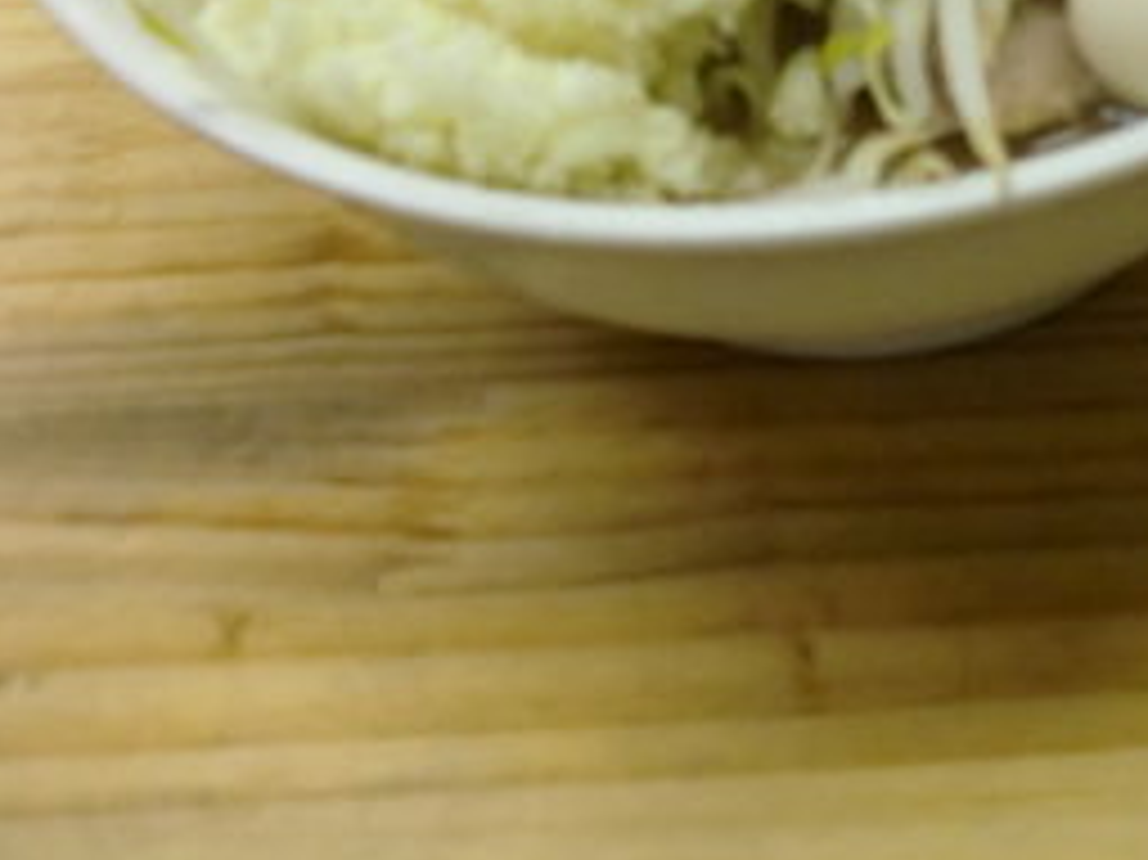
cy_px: -207
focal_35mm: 88
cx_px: 1423
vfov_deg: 16.0
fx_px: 2917
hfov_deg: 20.6
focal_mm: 6.3
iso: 250
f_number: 3.1
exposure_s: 1/60
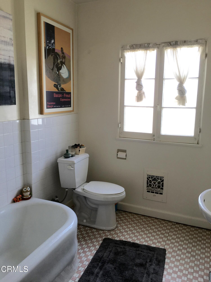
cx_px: 106
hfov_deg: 48.2
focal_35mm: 29
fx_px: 236
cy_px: 141
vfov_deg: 61.7
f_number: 2.2
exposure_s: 1/40
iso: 32
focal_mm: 4.15
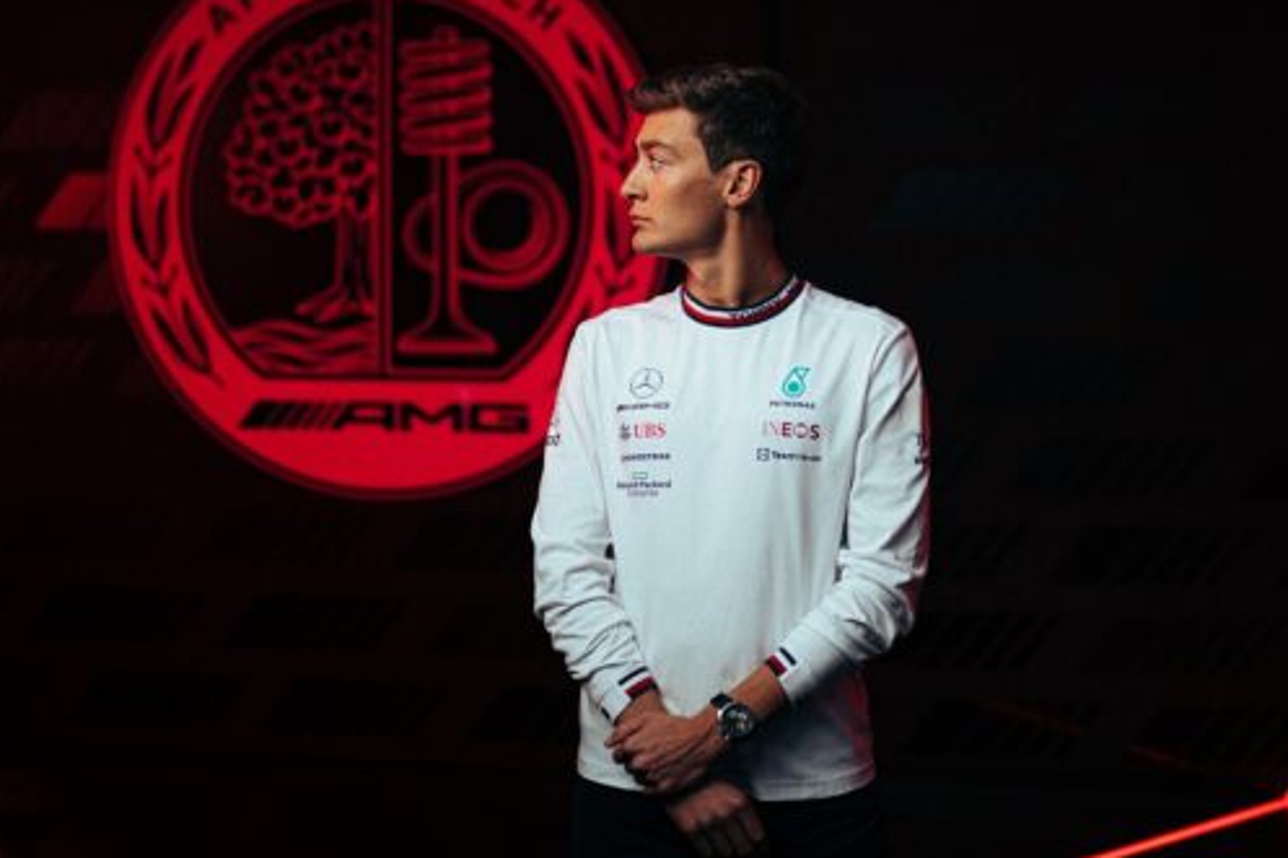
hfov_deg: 40.3
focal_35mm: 49
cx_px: 697
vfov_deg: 27.5
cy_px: 467
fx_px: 1752
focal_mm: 35
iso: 500
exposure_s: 1/400
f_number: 1.2
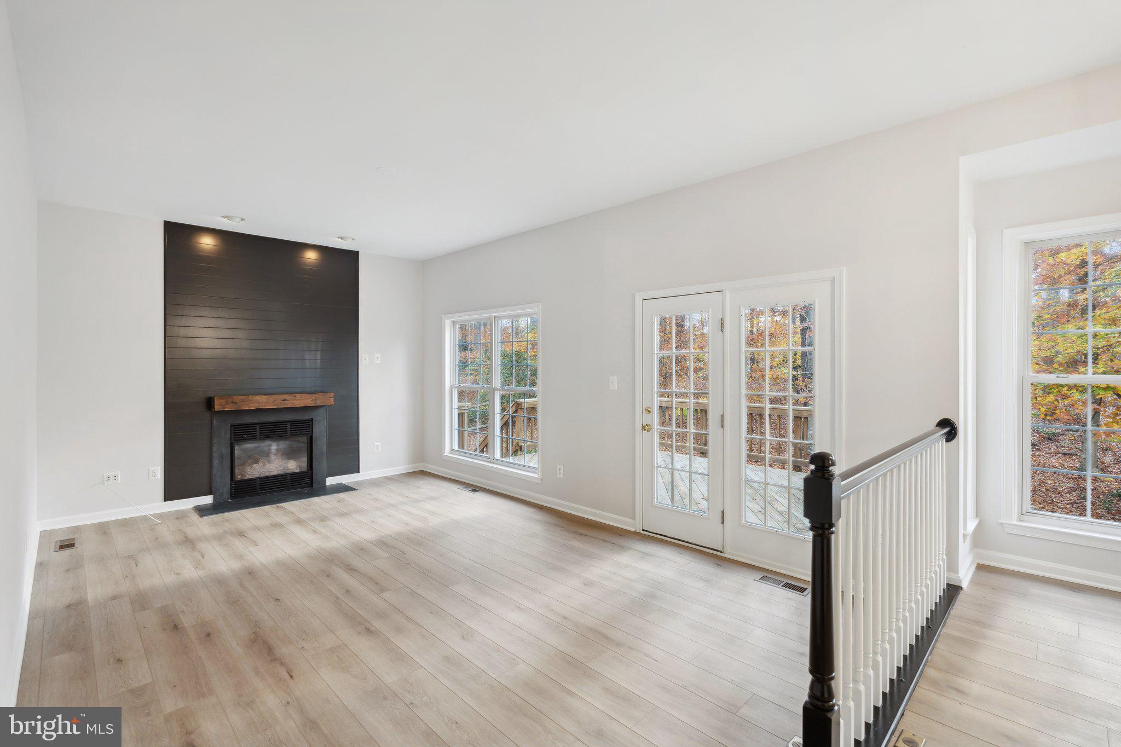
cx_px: 560
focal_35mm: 16
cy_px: 374
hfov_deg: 95.0
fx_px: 514
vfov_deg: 72.0
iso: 125
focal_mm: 16.5
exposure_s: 1/5
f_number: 6.3
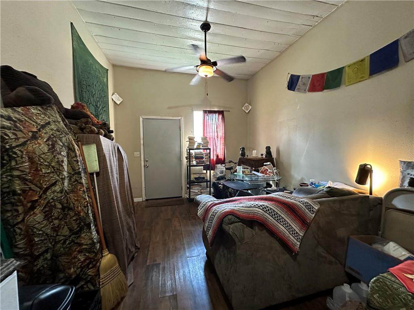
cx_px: 207
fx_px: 167
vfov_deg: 85.7
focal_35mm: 14
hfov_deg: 102.1
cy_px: 155
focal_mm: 2.22
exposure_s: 1/60
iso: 800
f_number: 2.2
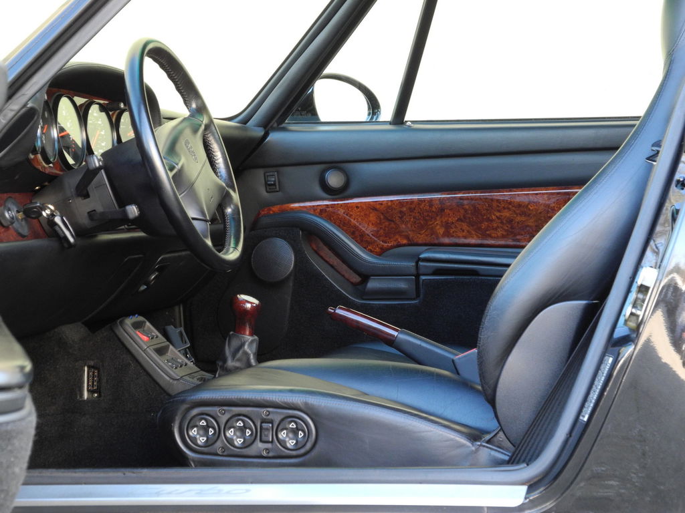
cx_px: 342
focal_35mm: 105
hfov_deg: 18.7
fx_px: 2078
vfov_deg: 14.1
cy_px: 256
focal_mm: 22.5
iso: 275
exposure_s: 1/30
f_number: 4.5
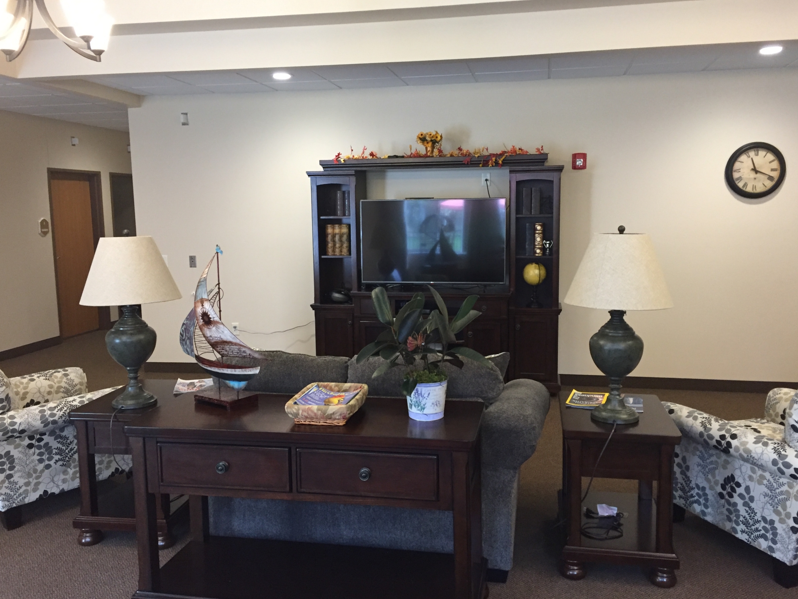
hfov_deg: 59.9
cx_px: 408
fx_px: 692
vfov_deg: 46.8
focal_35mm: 30
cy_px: 297
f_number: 2.2
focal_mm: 4.15
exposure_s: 1/30
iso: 160
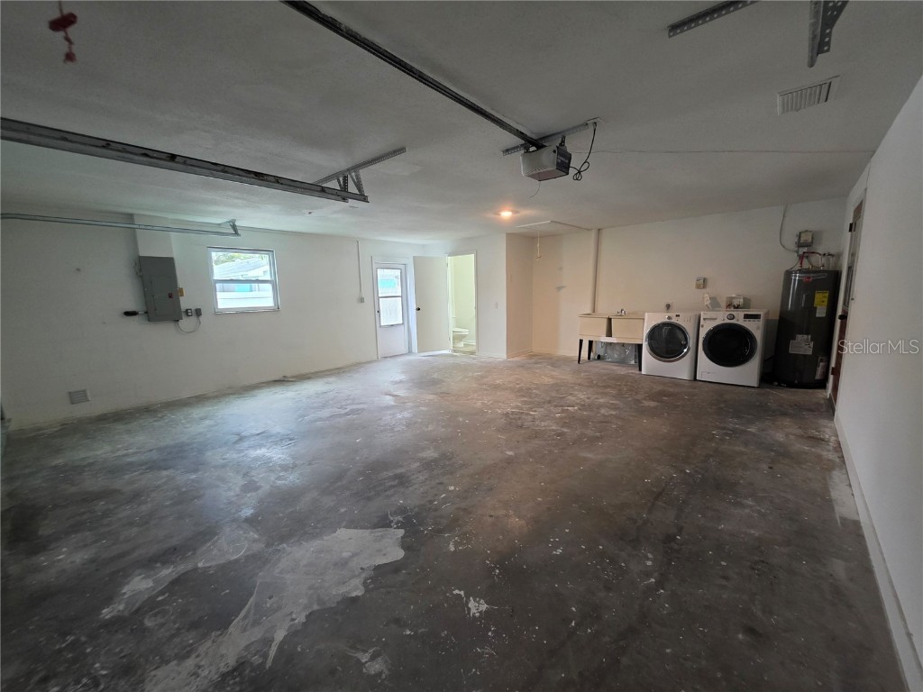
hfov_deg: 106.2
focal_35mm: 13
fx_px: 347
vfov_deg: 89.9
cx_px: 462
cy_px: 346
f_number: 1.9
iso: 500
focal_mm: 2.2
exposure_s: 1/60
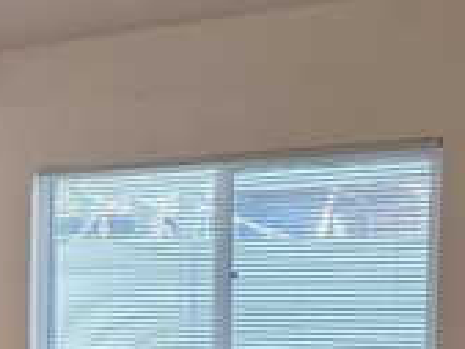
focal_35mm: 87
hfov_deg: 19.5
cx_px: -239
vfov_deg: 16.6
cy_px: 349
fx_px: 1170
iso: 250
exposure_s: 1/120
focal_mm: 6.3
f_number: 1.7
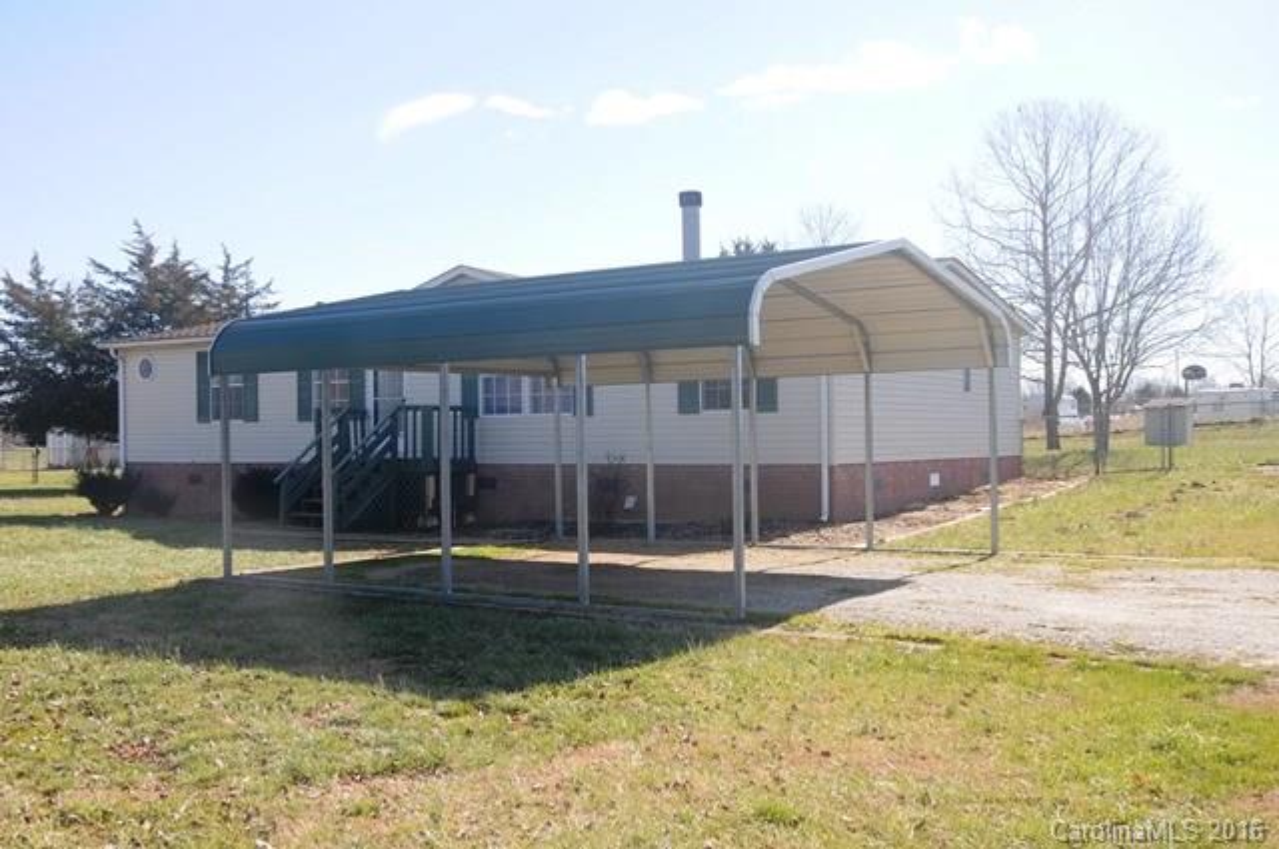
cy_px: 424
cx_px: 640
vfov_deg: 35.4
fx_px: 1331
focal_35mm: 38
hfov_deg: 51.3
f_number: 8
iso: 200
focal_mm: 25
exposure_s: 1/250
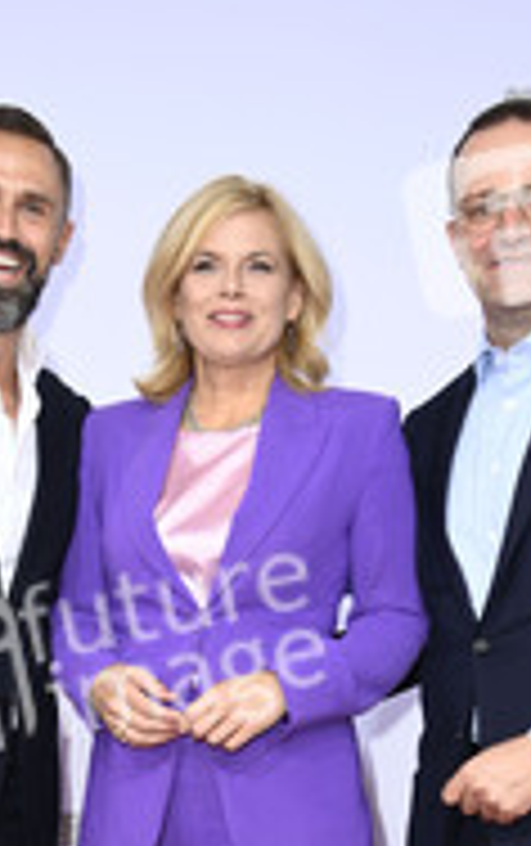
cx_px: 225
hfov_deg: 16.8
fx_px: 1801
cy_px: 886
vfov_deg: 24.9
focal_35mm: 78
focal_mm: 36
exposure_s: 1/200
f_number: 5.6
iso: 800
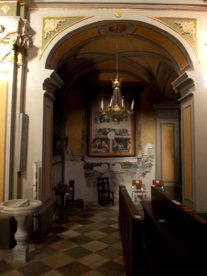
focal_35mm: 28
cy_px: 138
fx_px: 223
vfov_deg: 63.4
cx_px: 104
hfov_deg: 49.8
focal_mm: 4
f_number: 2.7
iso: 200
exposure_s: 1/10
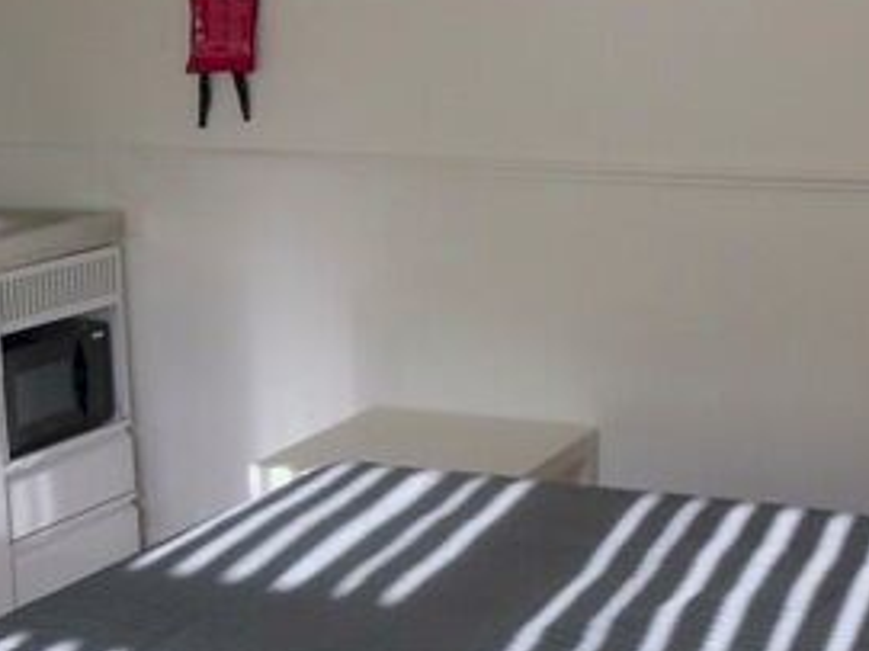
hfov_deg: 24.4
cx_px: 333
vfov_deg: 18.4
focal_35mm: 80
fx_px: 2007
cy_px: 438
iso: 80
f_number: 3.3
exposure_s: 1/90
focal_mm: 5.6
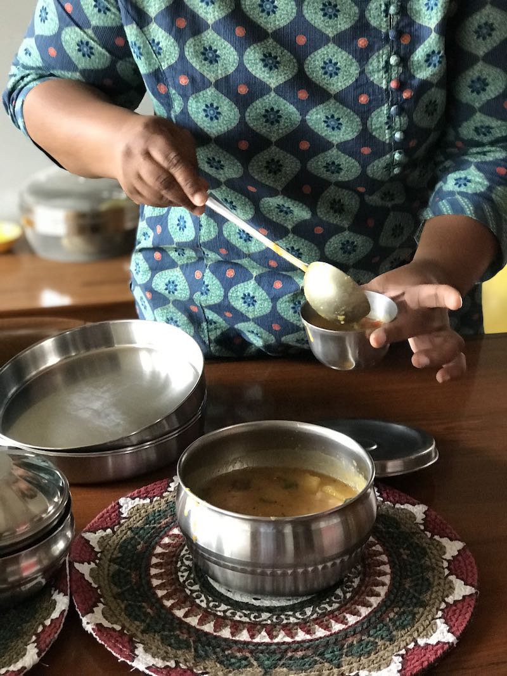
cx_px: 254
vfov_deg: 33.8
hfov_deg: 25.7
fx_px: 1113
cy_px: 338
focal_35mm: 57
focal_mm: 6.6
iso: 640
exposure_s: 1/50
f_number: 2.8
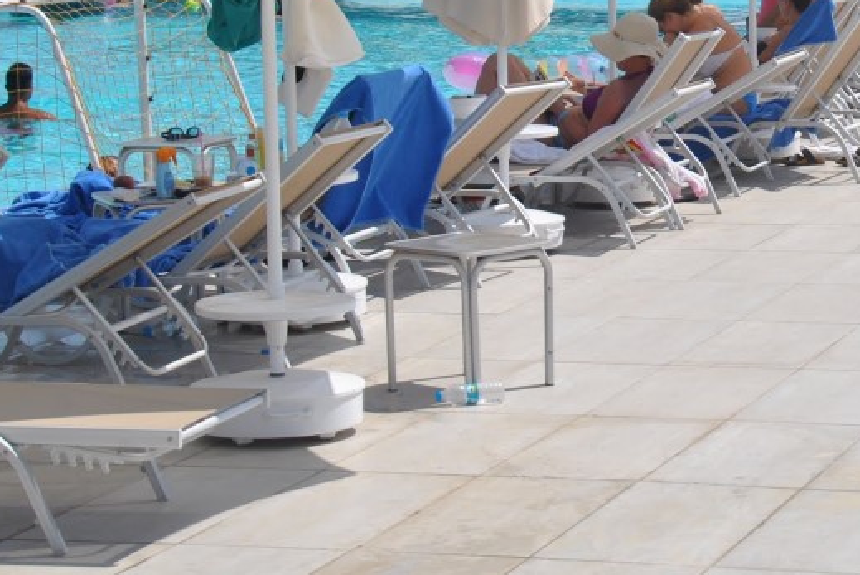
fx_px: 3012
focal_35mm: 126
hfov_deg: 16.0
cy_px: 138
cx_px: 785
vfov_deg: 10.9
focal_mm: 38
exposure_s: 1/320
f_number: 9
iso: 100
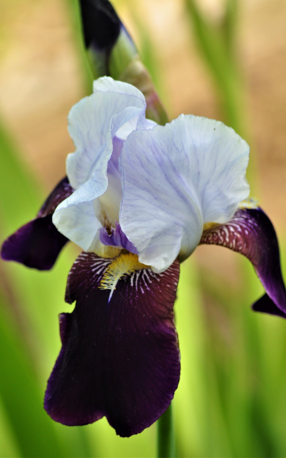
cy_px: 229
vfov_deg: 4.6
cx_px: 149
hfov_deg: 2.9
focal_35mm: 459
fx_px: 5724
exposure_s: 1/125
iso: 500
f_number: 9
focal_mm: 300
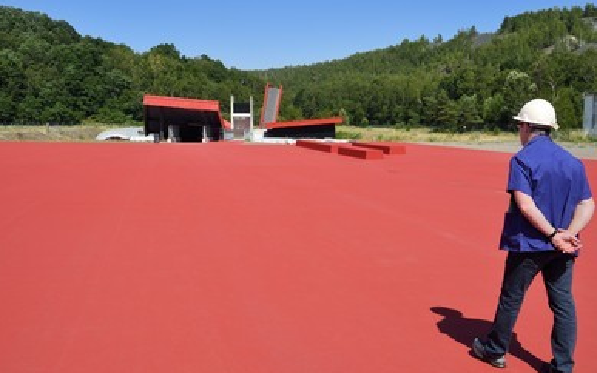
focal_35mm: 42
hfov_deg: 47.2
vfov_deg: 30.6
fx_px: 683
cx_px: 310
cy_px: 186
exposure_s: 1/400
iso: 200
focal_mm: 38
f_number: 11
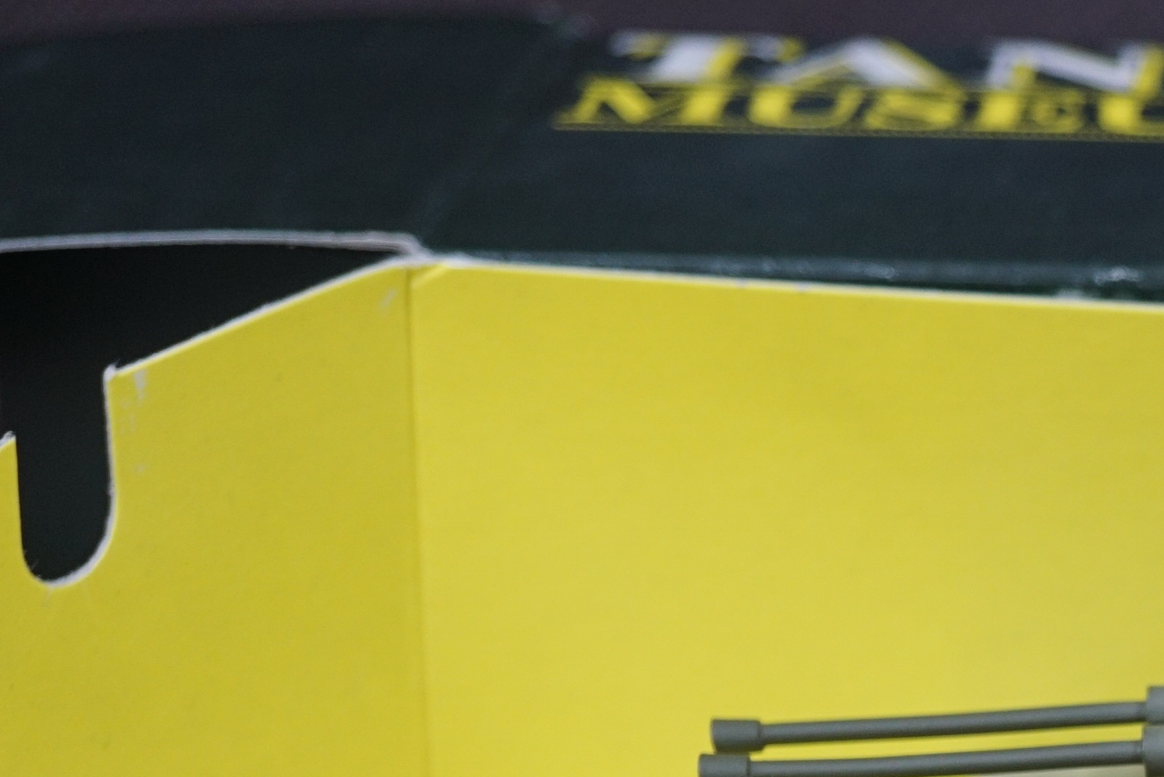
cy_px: 754
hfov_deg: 14.0
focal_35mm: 140
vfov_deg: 9.7
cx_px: 1538
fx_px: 4528
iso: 400
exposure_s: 1/60
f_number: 4
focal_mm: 30
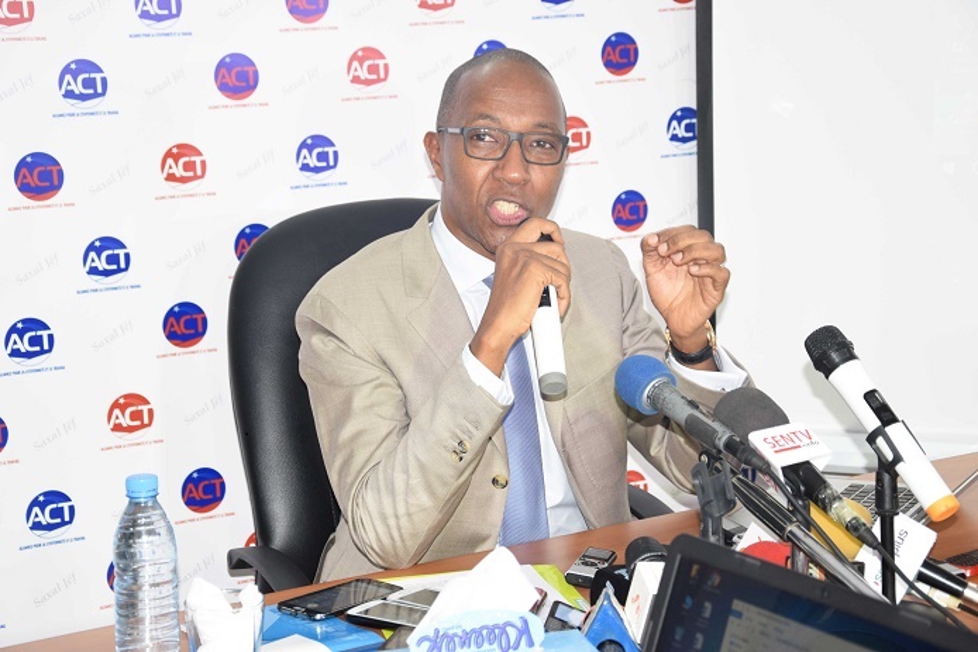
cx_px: 489
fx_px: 2119
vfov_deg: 17.5
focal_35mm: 78
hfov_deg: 26.0
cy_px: 326
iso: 800
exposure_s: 1/60
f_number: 5
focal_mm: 52
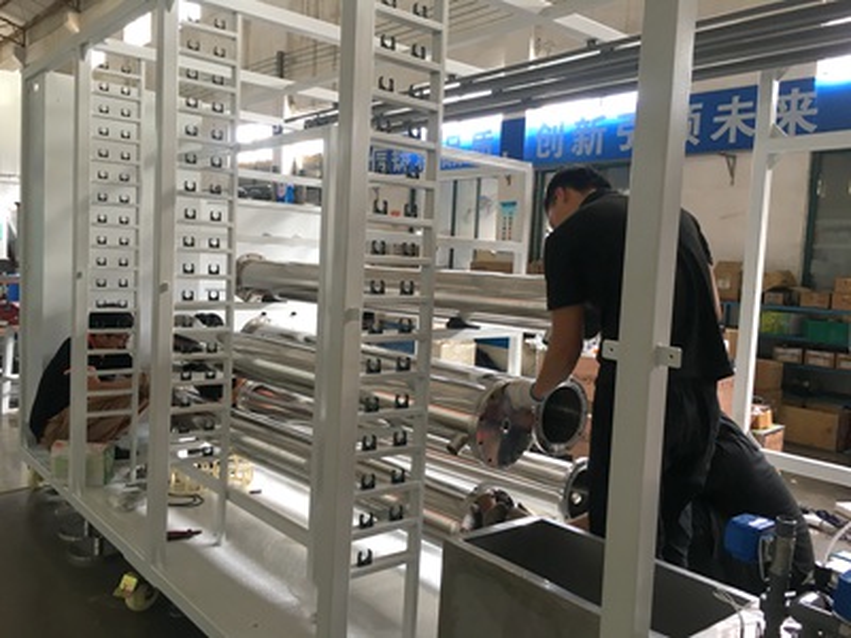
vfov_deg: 48.2
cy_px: 319
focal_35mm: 29
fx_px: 713
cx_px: 426
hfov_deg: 61.7
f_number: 2.2
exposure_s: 1/33
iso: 80
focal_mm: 4.15
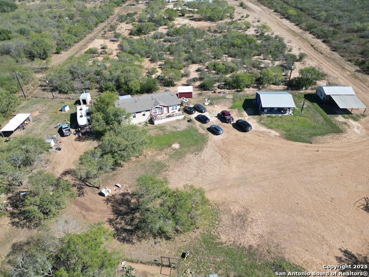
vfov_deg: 56.8
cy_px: 138
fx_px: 256
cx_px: 184
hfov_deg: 71.6
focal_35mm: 24
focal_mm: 6.72
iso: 100
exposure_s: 1/1600
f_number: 1.7
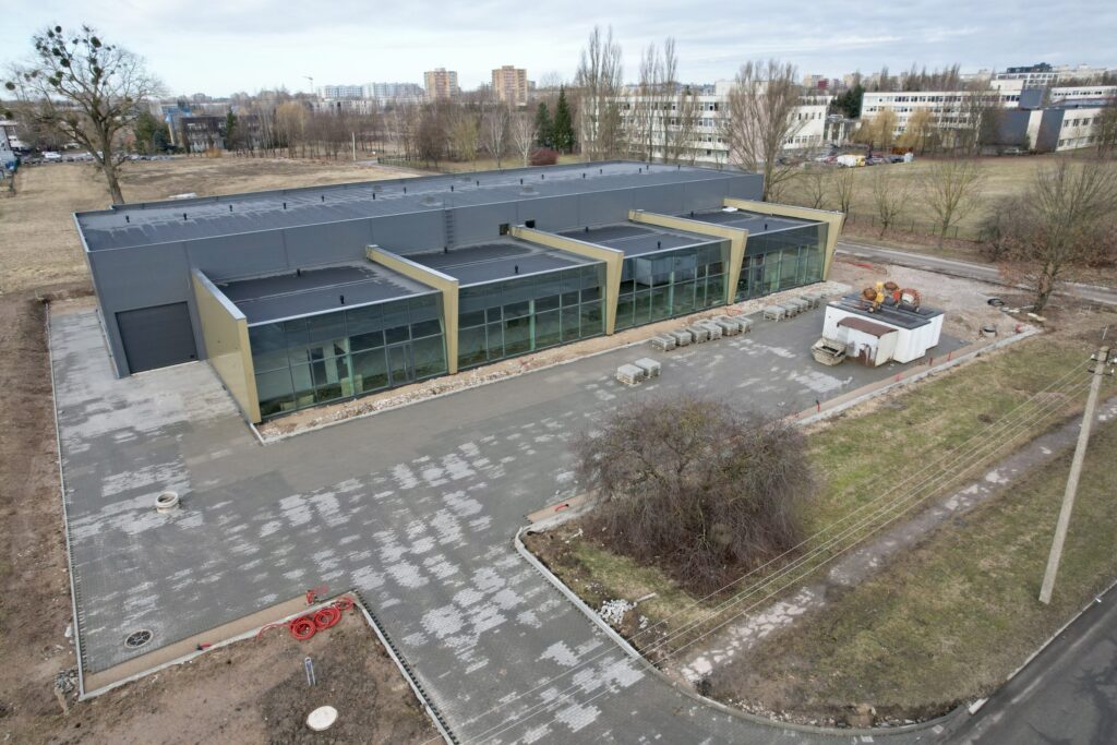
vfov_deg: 57.2
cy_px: 372
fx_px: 683
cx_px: 558
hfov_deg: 78.6
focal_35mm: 22
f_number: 2.8
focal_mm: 8.38
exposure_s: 1/640
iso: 200
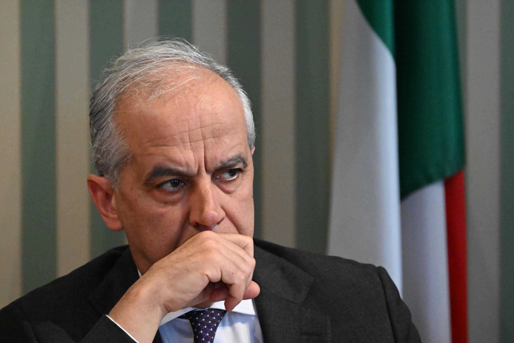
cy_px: 172
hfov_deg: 5.2
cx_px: 257
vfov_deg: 3.4
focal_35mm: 400
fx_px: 5711
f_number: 7.1
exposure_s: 1/125
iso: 12800
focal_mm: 400
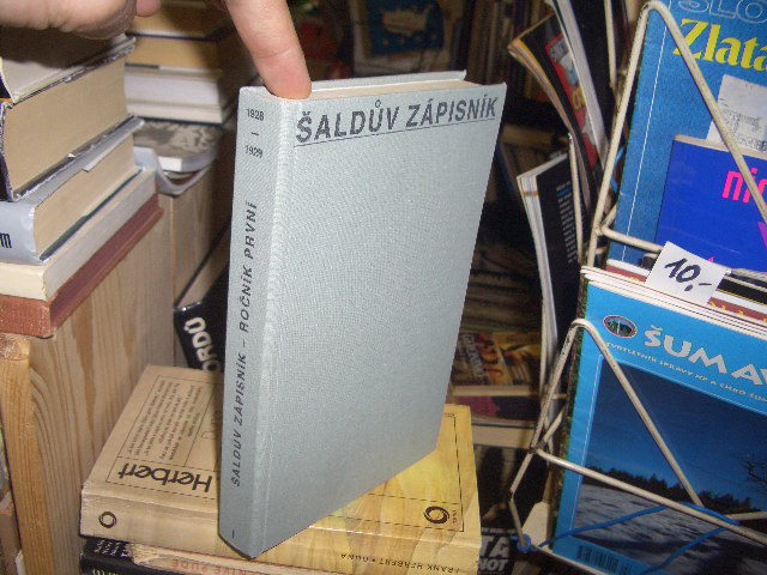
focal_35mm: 35
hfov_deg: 52.6
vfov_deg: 40.7
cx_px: 384
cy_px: 288
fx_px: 776
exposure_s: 1/60
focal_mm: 5.8
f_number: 2.6
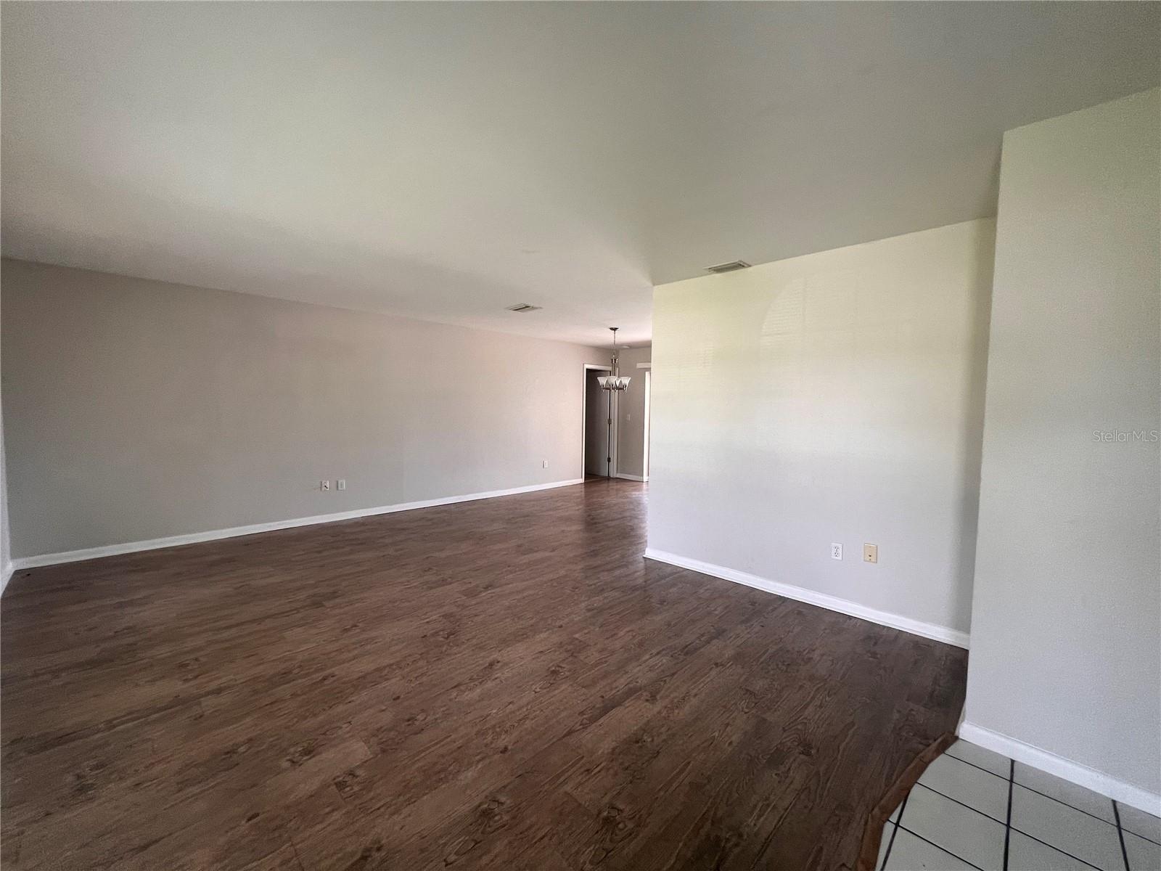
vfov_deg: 89.9
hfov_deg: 106.2
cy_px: 436
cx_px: 580
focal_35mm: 13
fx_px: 436
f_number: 1.8
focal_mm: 1.57
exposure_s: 1/99
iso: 125
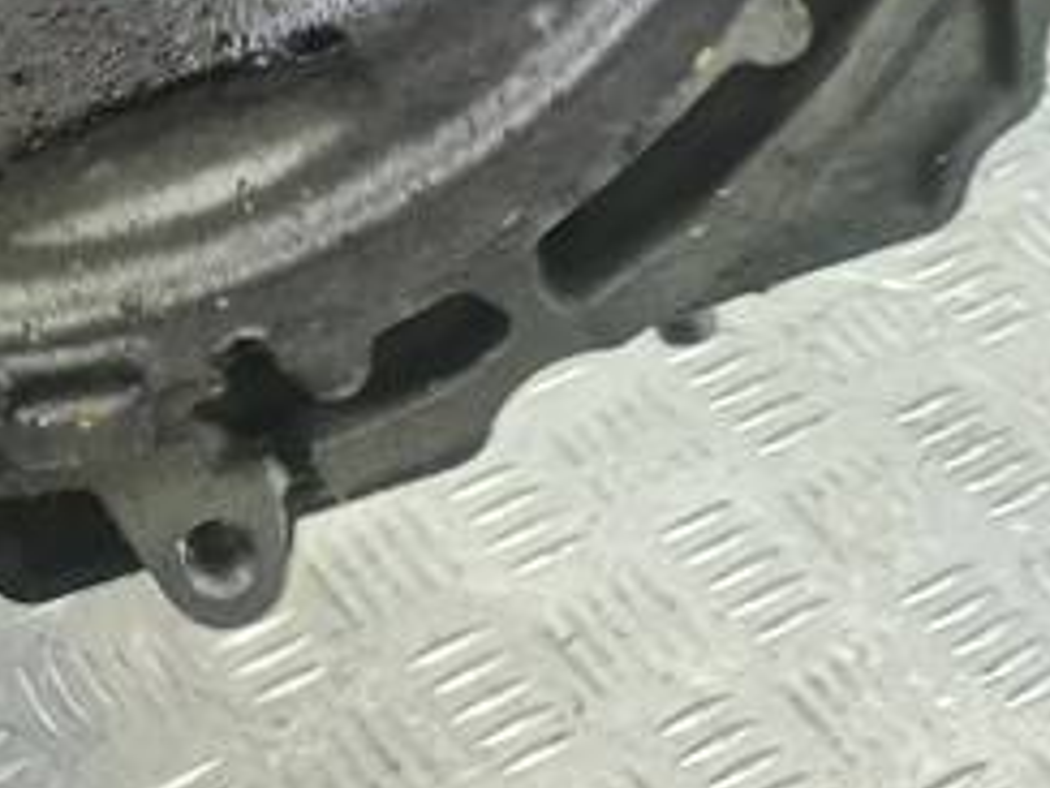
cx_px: -288
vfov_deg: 12.9
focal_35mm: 105
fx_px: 3185
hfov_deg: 17.6
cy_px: -607
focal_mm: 4.6
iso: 250
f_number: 1.8
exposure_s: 1/33
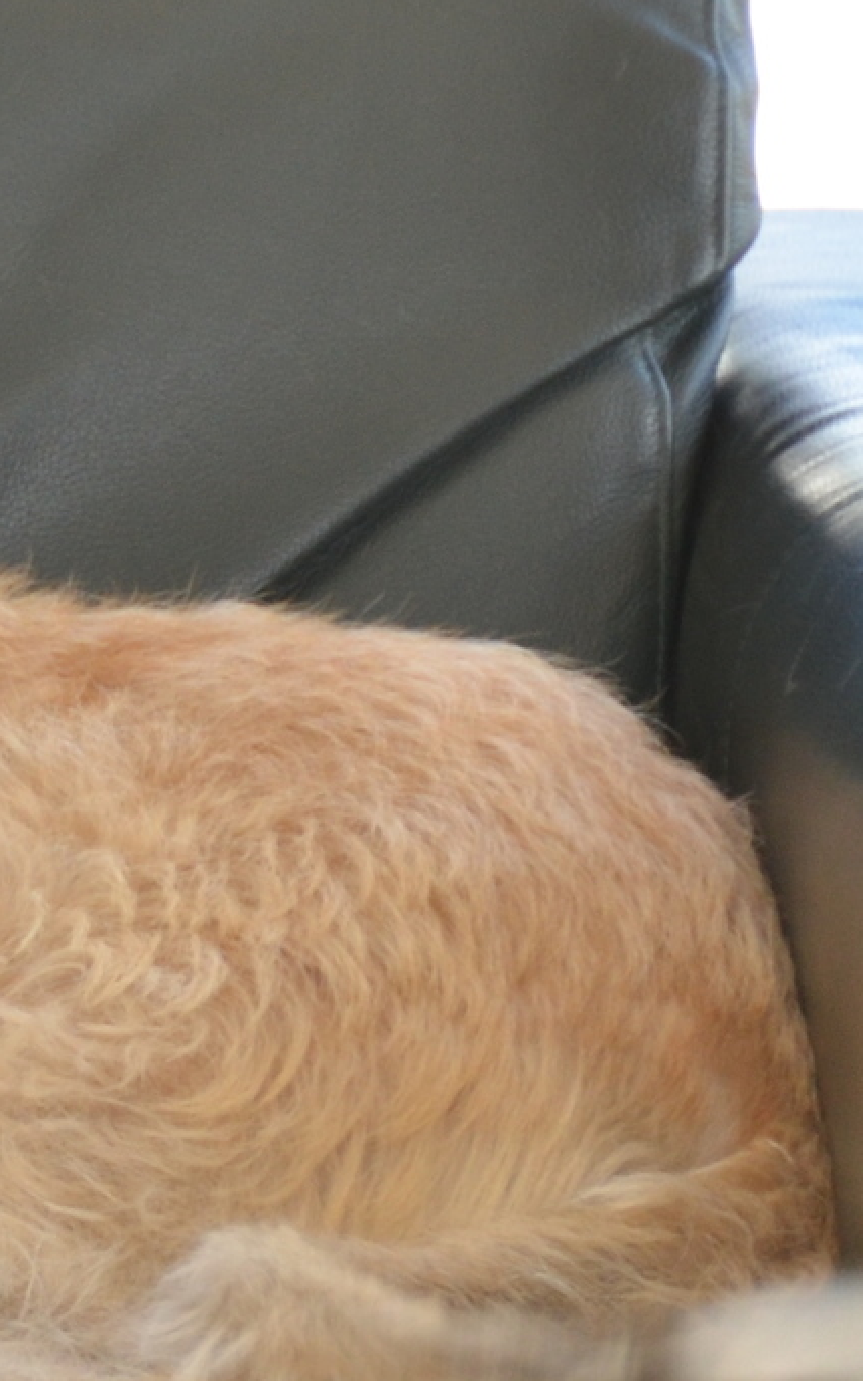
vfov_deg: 3.6
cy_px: 649
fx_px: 22014
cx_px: -1307
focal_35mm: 585
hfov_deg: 2.2
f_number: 5.3
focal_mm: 105
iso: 400
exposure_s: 1/100
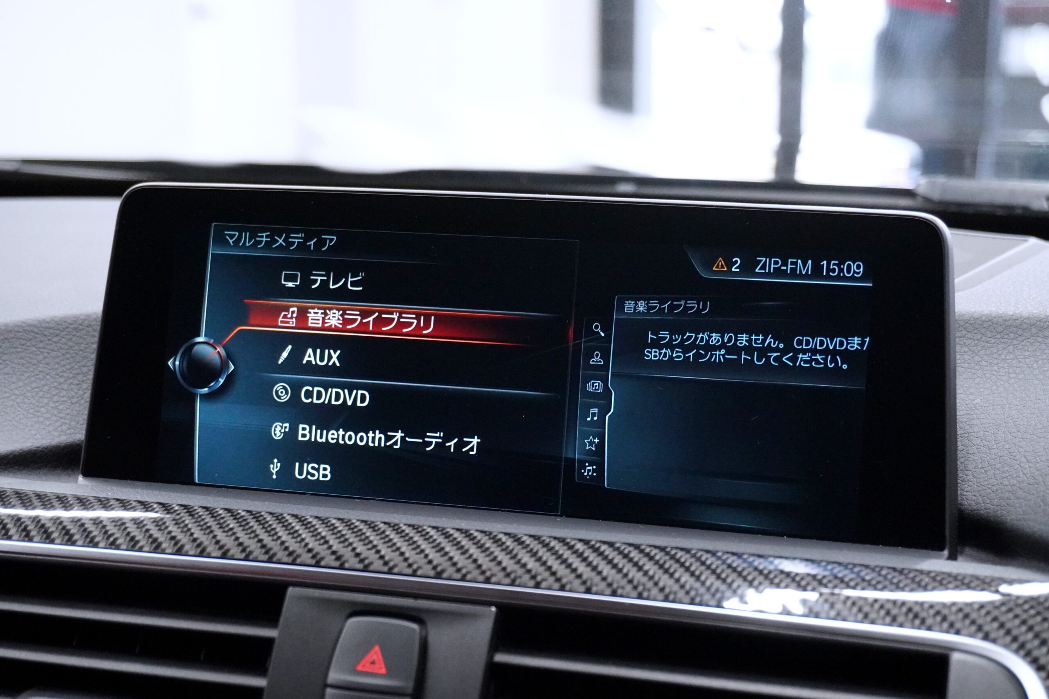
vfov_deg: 22.6
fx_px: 1748
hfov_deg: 33.4
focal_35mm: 60
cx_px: 524
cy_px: 350
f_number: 5.6
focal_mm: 40
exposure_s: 1/100
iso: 6400
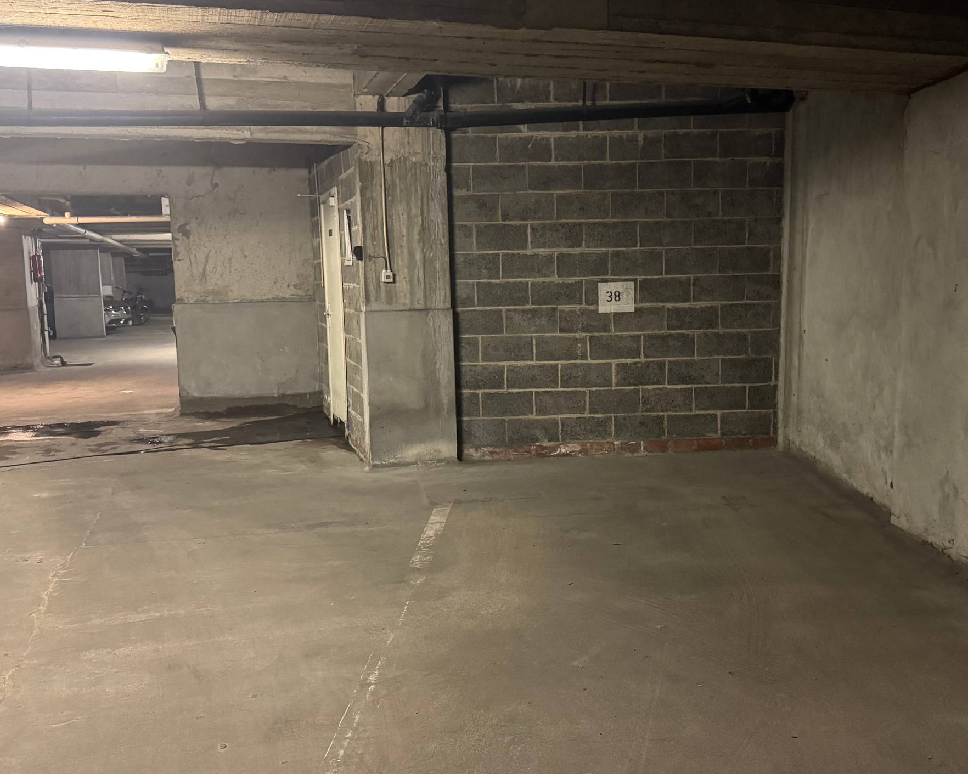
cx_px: 538
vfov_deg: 43.4
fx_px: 974
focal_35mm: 34
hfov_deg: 52.7
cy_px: 388
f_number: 1.78
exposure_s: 1/33
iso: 1000
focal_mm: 6.76
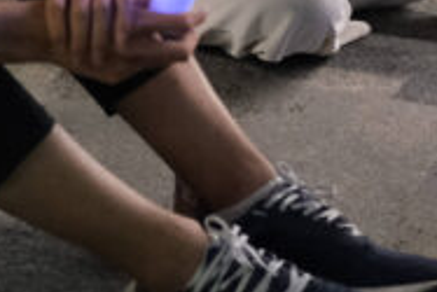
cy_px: -368
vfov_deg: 4.6
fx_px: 3523
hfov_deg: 7.1
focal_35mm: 290
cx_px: 213
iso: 2500
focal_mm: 35
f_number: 2
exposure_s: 1/100
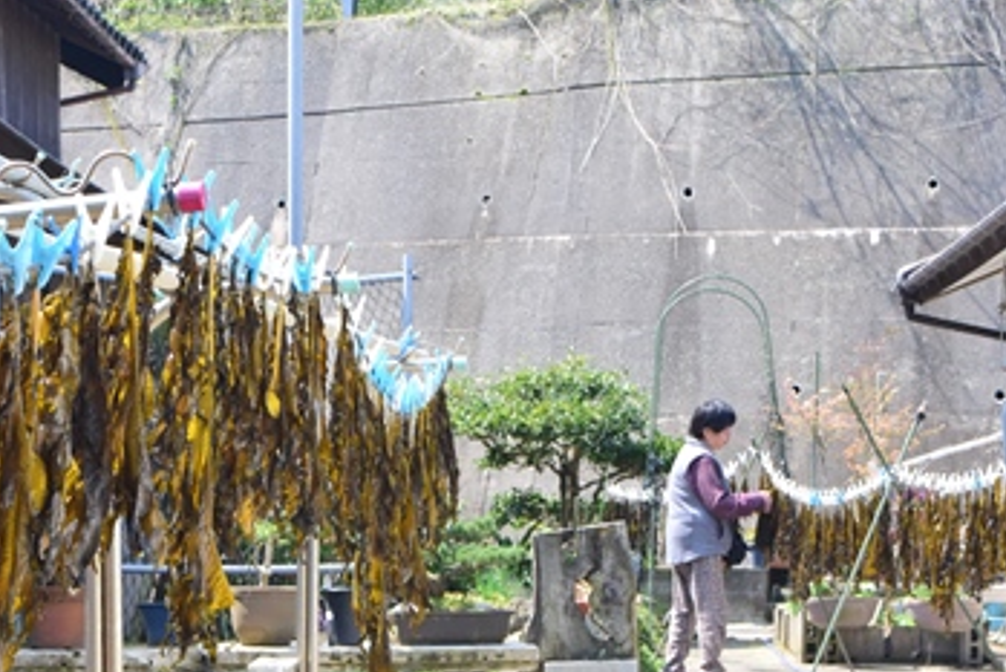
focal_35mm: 102
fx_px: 2851
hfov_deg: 20.0
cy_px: 499
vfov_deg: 13.4
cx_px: 360
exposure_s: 1/250
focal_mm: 36
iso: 1600
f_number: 8
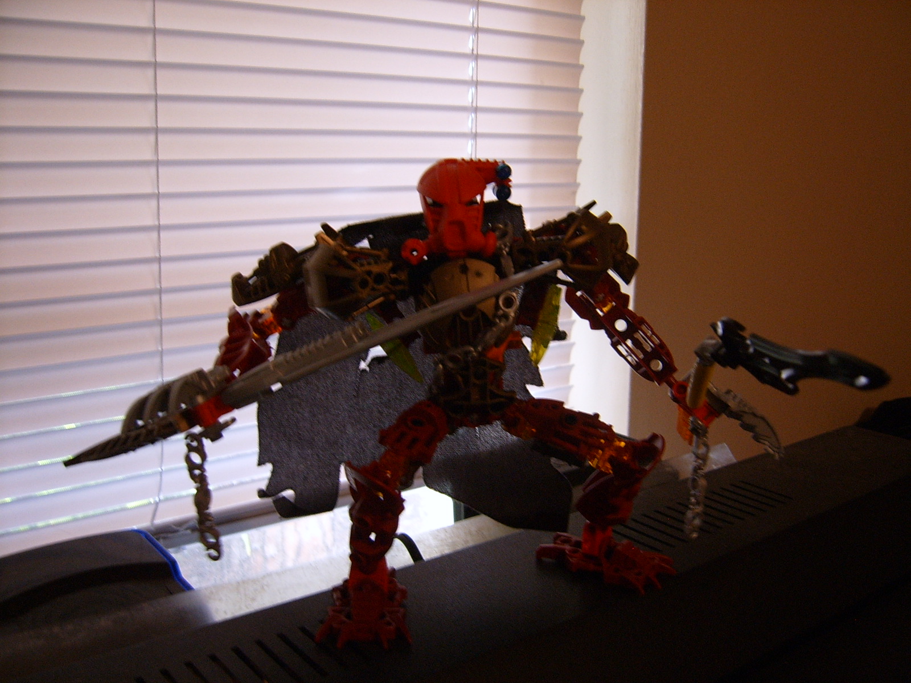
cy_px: 342
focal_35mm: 35
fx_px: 921
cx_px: 456
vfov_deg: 40.7
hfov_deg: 52.6
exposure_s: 1/30
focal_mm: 5.8
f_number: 2.8
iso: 100
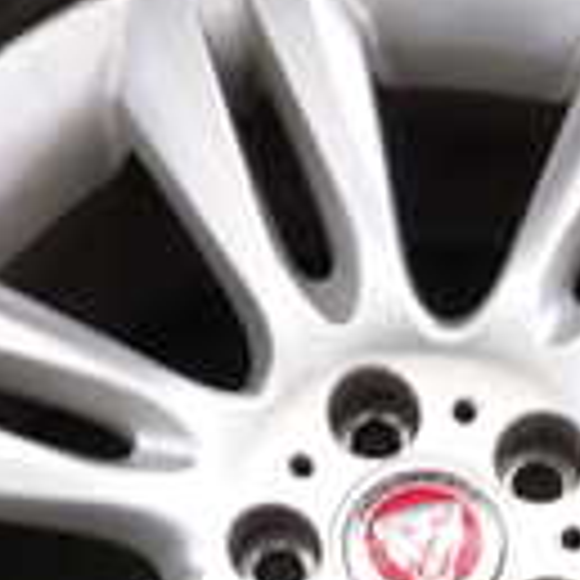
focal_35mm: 103
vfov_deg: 16.2
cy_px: 688
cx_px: 472
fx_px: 1953
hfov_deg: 16.8
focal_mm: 4.5
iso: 200
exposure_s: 1/30
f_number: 2
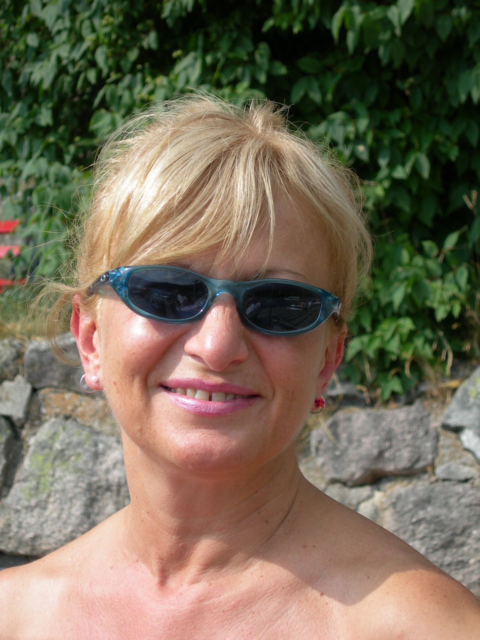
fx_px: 2108
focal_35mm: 114
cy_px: 320
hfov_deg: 13.0
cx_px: 240
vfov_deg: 17.3
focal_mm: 23.4
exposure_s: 1/260
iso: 50
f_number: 4.9
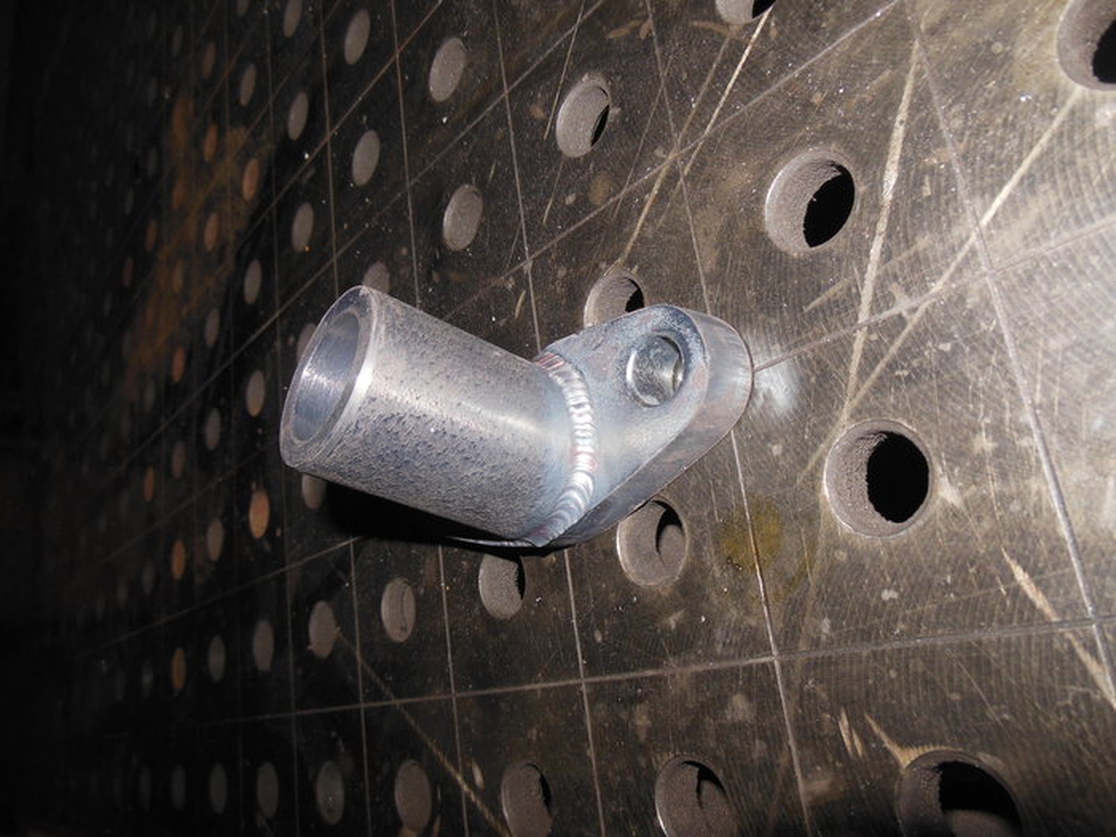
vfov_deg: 54.9
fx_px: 806
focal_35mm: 25
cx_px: 558
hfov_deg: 69.4
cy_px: 418
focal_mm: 4.5
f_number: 6.4
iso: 200
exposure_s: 1/25
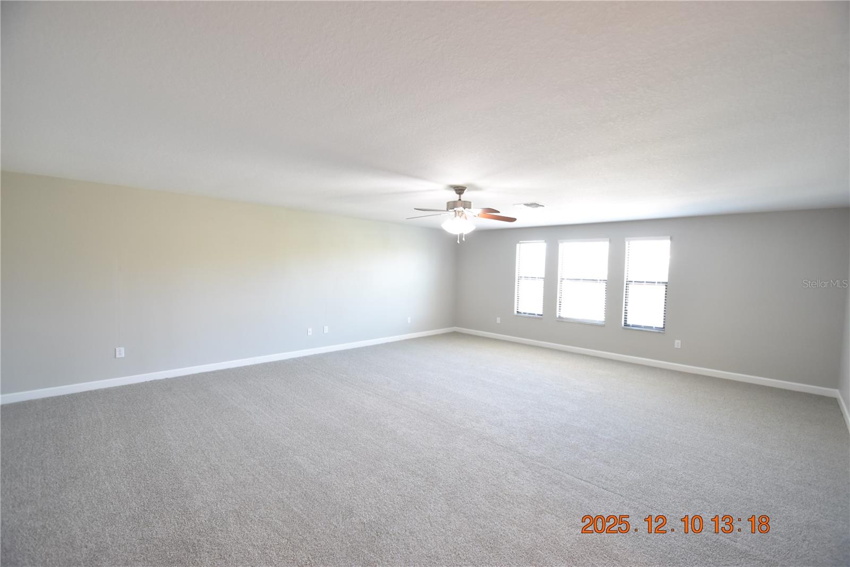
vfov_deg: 77.3
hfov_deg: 100.4
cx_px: 425
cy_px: 284
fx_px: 354
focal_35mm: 15
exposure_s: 1/30
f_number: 3.5
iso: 800
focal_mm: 10
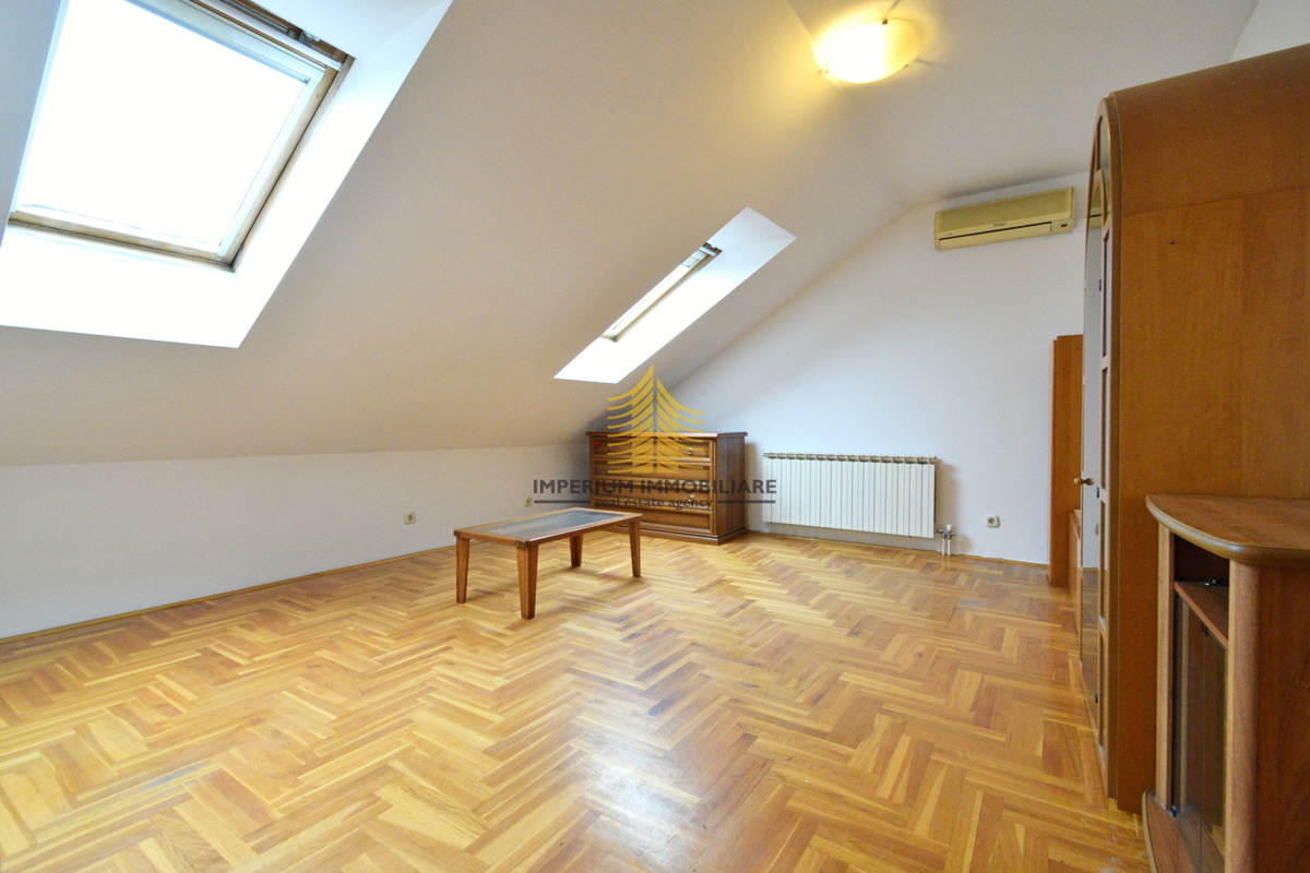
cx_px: 655
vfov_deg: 77.3
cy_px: 436
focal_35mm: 15
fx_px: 546
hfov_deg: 100.4
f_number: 10
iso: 2000
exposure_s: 1/30
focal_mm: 10
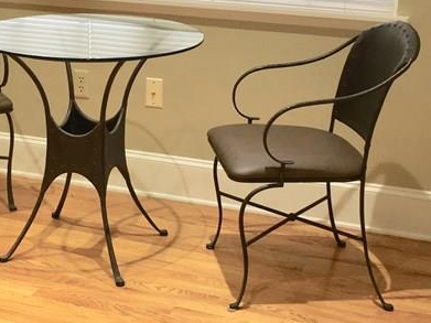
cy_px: 50
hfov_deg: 25.3
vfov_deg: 19.1
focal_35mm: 76
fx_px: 946
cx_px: 103
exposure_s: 1/30
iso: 25
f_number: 2.2
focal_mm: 4.15
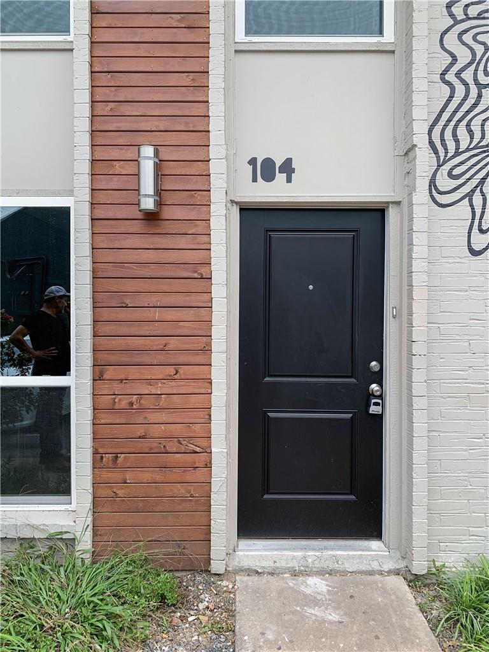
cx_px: 244
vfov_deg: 67.3
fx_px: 490
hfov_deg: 53.1
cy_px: 326
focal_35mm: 26
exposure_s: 1/120
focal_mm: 4.25
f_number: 1.8
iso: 40
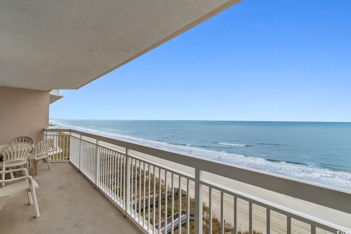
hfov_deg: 100.4
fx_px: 146
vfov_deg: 77.3
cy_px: 117
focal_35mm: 15
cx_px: 176
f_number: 8
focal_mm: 10
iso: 100
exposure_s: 1/250
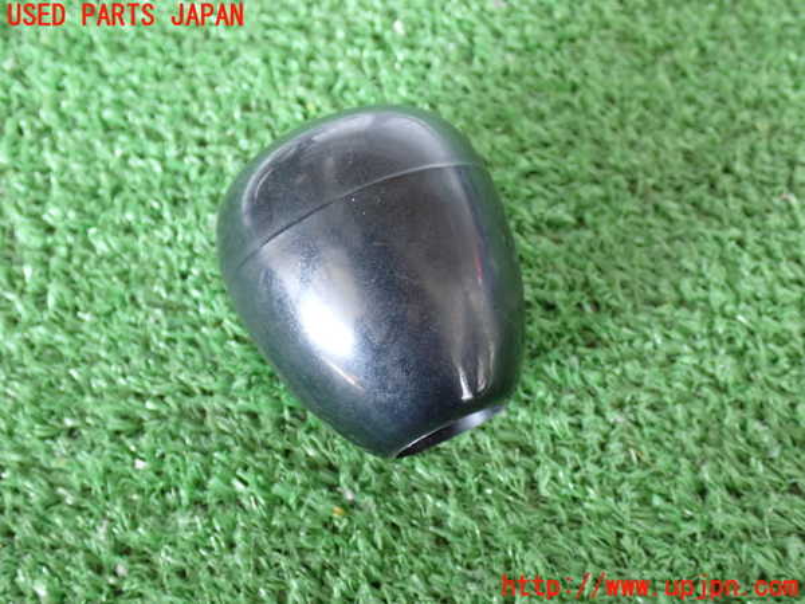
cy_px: 302
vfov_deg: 30.9
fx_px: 1093
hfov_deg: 40.4
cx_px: 402
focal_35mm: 47
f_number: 3.1
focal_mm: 8.4
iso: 800
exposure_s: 1/50
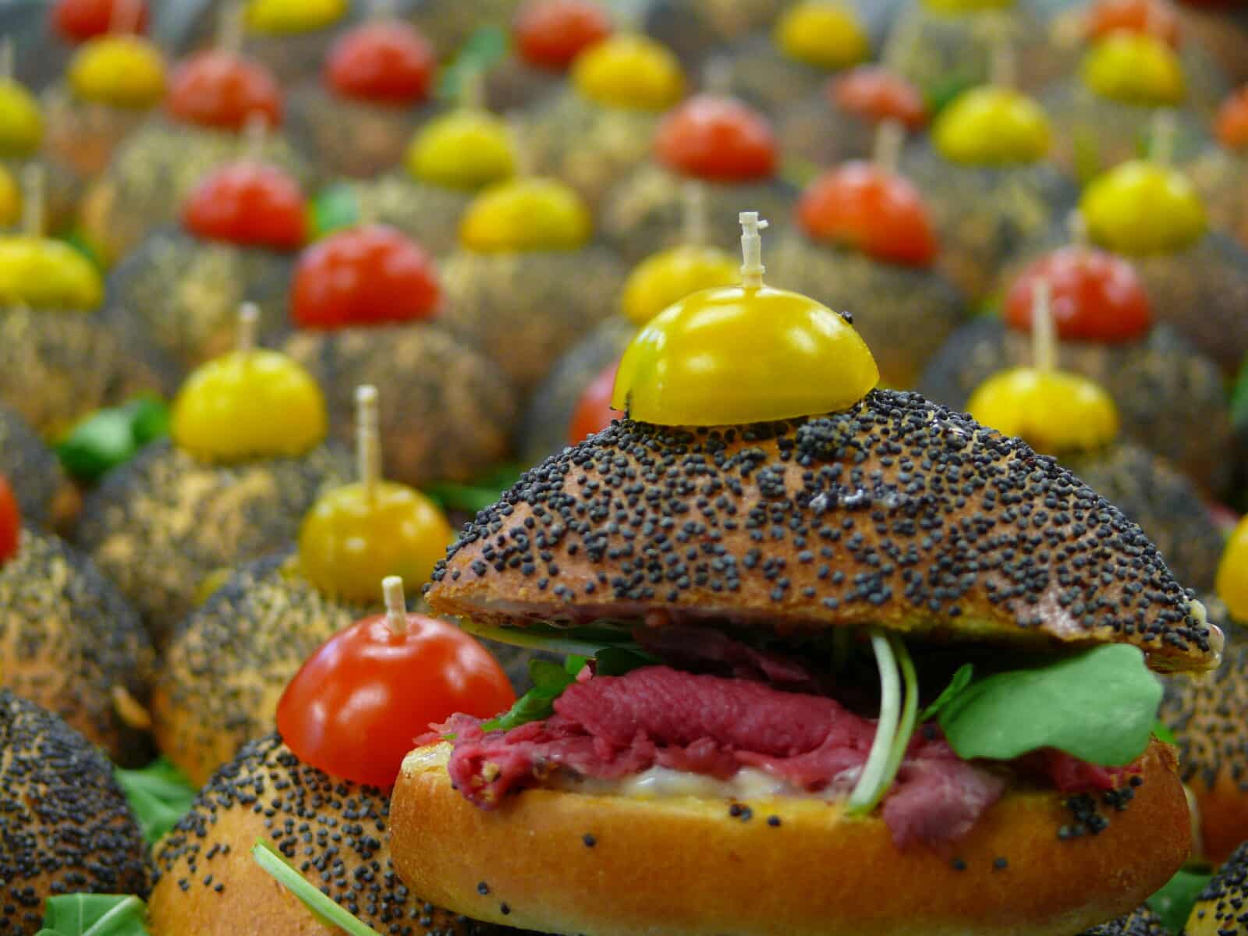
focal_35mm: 86
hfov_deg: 22.8
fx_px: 3101
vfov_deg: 17.2
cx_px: 624
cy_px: 468
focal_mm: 18.2
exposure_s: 1/10
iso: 100
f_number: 3.2
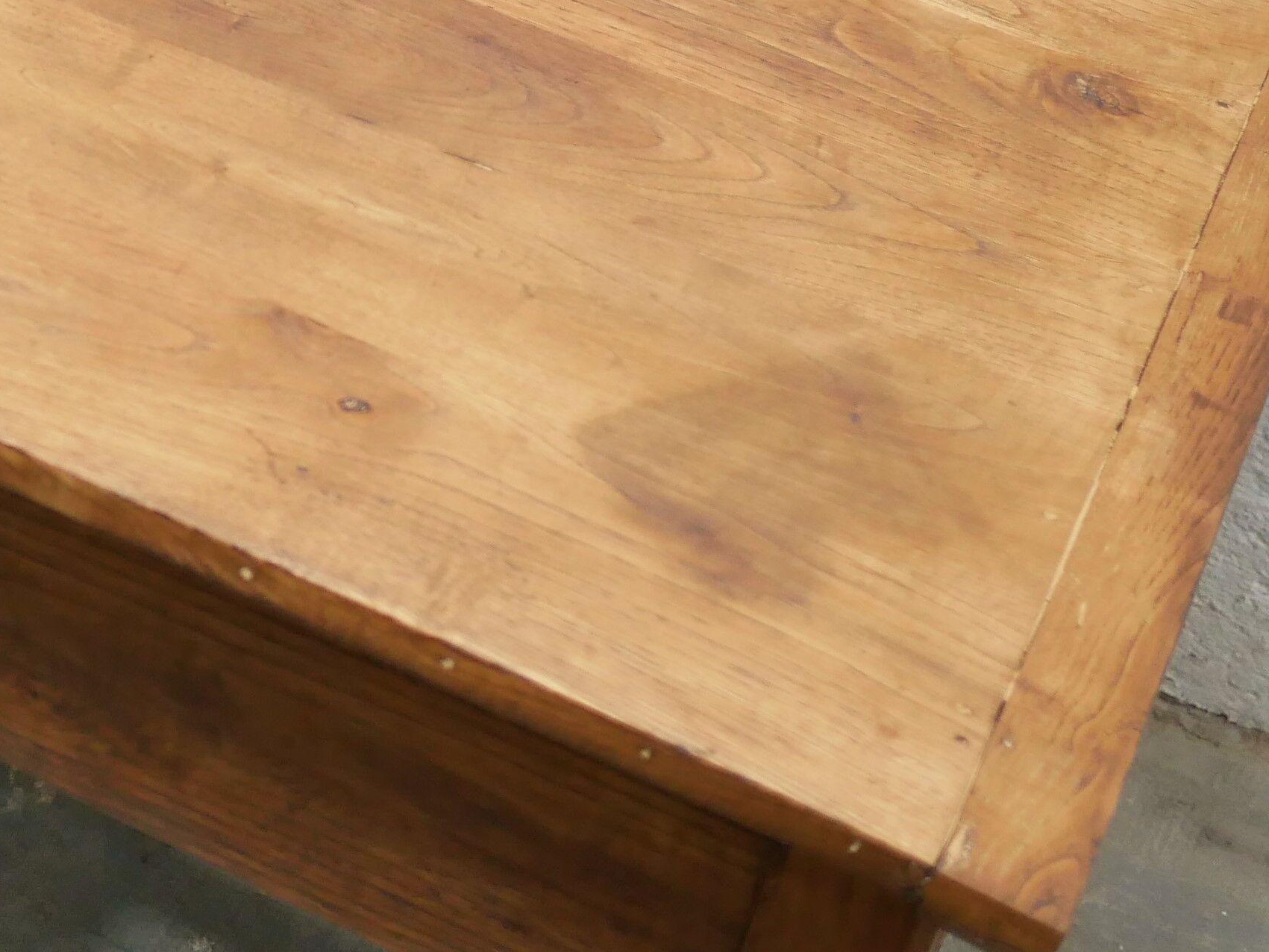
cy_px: -207
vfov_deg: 13.3
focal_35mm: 108
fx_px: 3961
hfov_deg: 17.5
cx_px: -192
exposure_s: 1/60
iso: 500
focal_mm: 20
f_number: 1.7
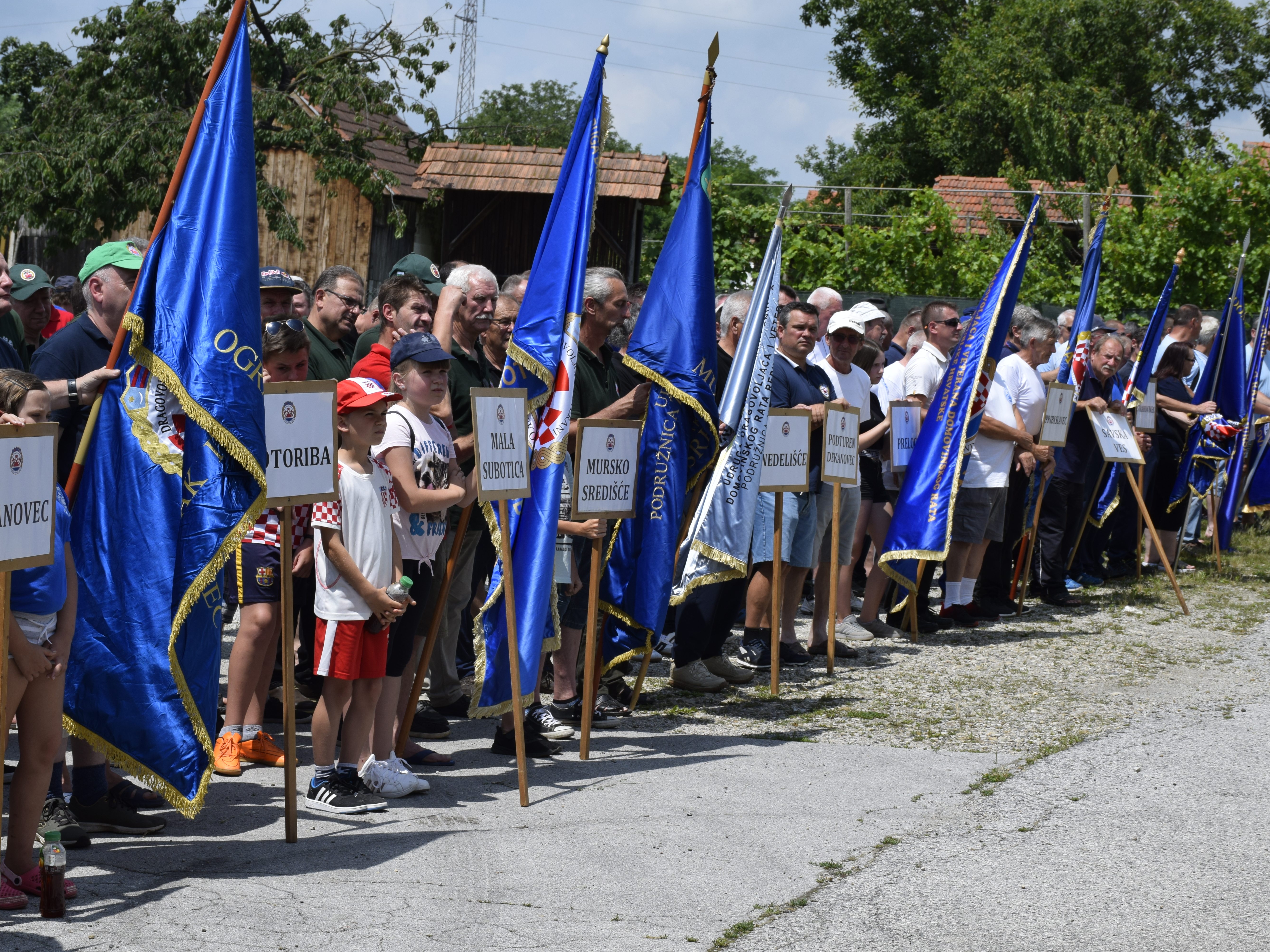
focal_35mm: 78
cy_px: 476
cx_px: 592
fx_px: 2862
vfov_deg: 18.9
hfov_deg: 25.0
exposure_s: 1/350
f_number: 9.5
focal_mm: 48
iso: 200
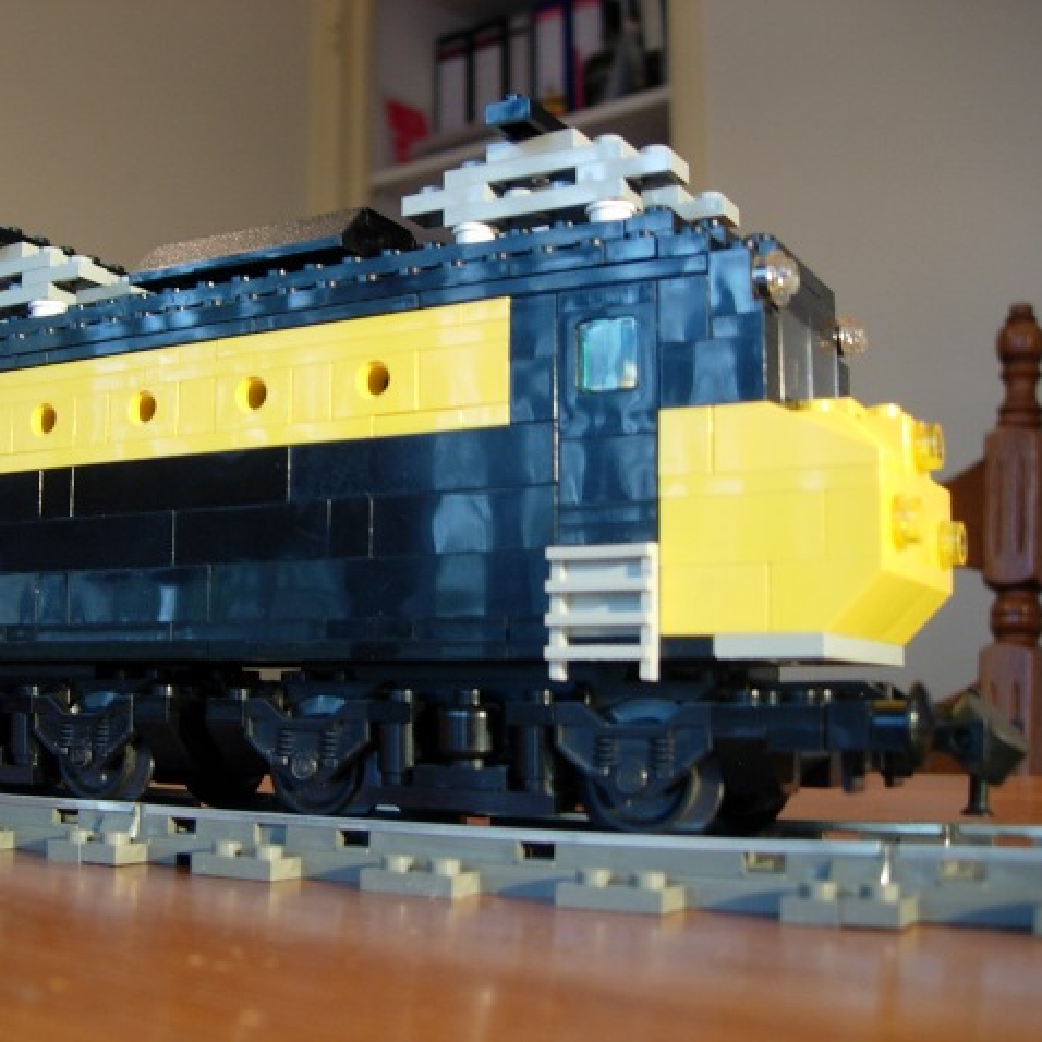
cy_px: 521
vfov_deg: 37.6
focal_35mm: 45
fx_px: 1533
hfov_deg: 37.2
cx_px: 366
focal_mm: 7.8
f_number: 2.8
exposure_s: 1/6.5
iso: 64
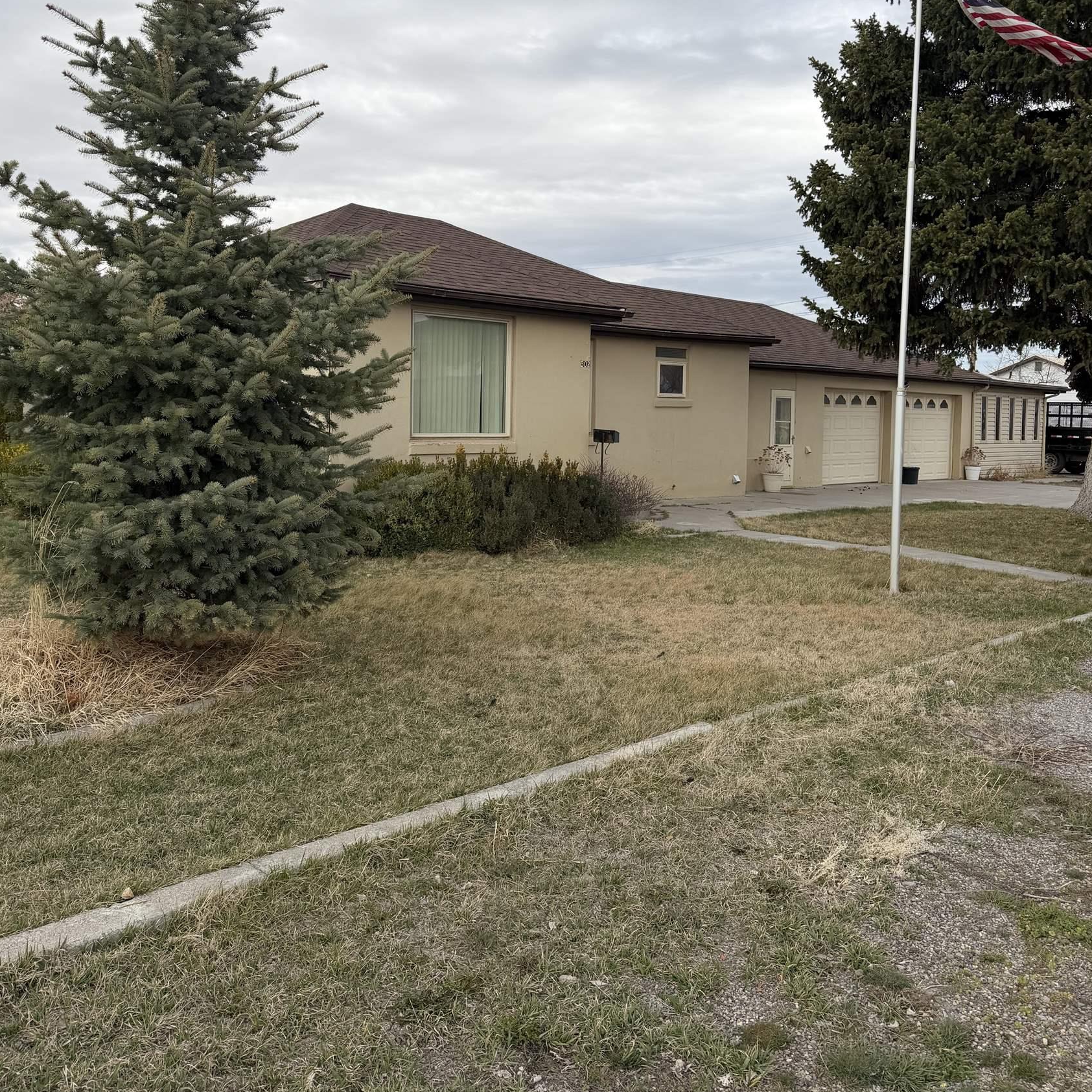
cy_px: 434
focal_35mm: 29
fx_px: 1035
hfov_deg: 55.6
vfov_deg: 55.2
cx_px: 537
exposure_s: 1/1770
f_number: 1.78
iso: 80
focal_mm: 6.76
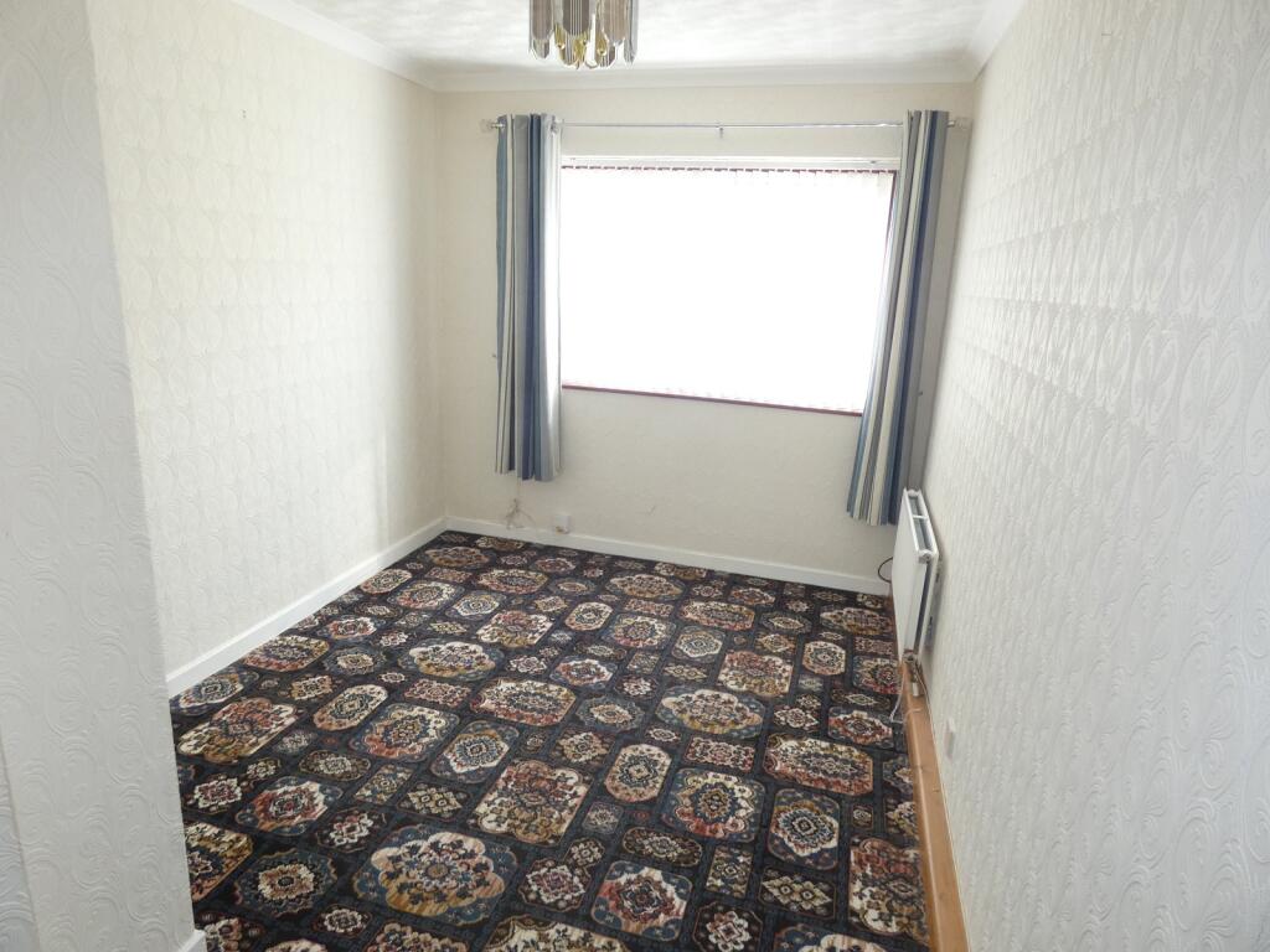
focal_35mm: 20
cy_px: 476
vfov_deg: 66.0
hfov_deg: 81.7
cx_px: 635
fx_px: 734
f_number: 2.8
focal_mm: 3.6
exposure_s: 1/60
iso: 200
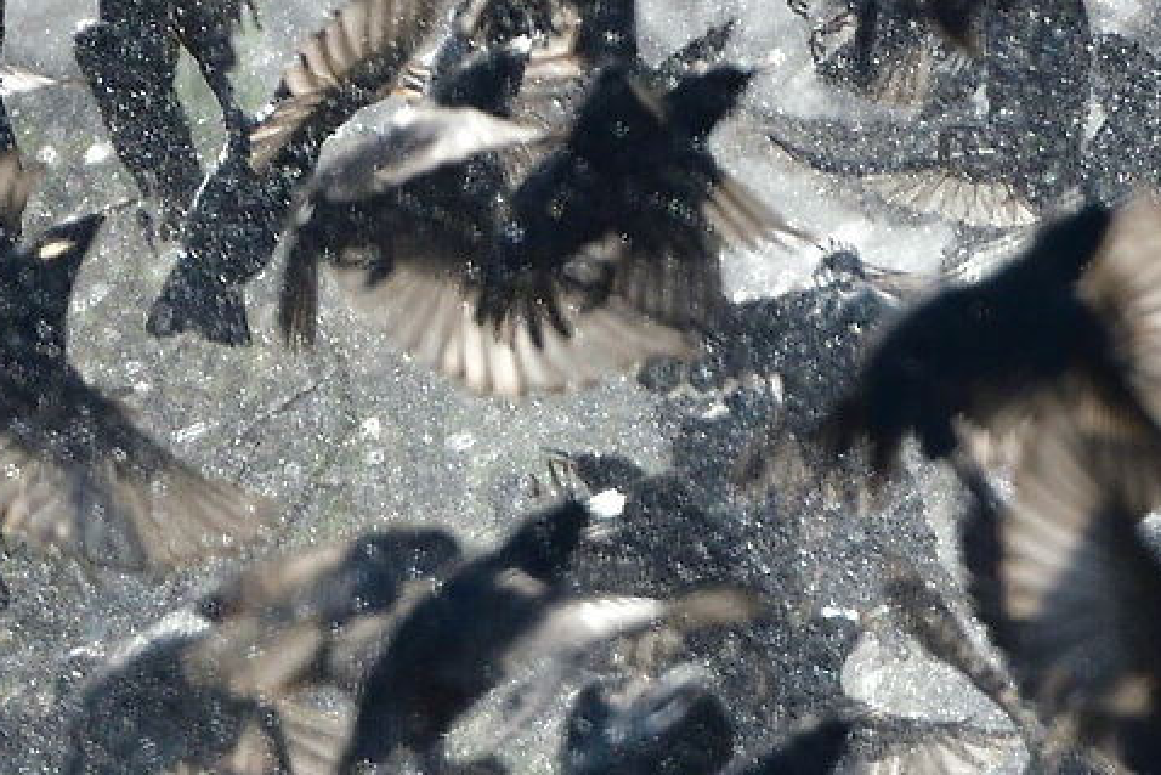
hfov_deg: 0.5
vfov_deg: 0.4
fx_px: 121419
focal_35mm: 3764
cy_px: -683
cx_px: 940
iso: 640
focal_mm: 500
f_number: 8
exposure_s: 1/2000
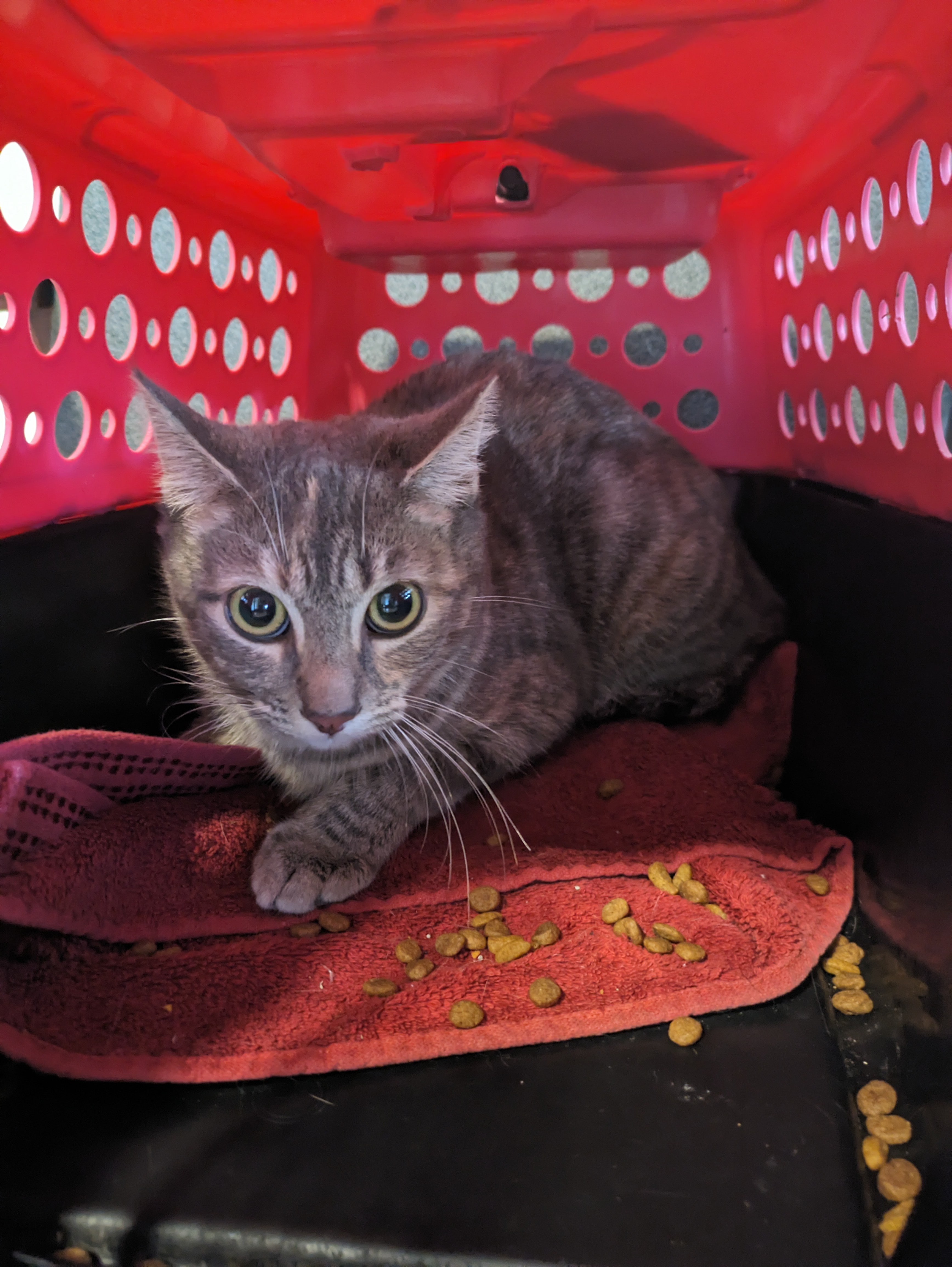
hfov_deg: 54.9
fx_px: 916
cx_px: 476
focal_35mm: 25
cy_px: 634
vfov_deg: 69.4
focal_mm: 5.43
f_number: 1.89
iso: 3146
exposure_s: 1/16.7
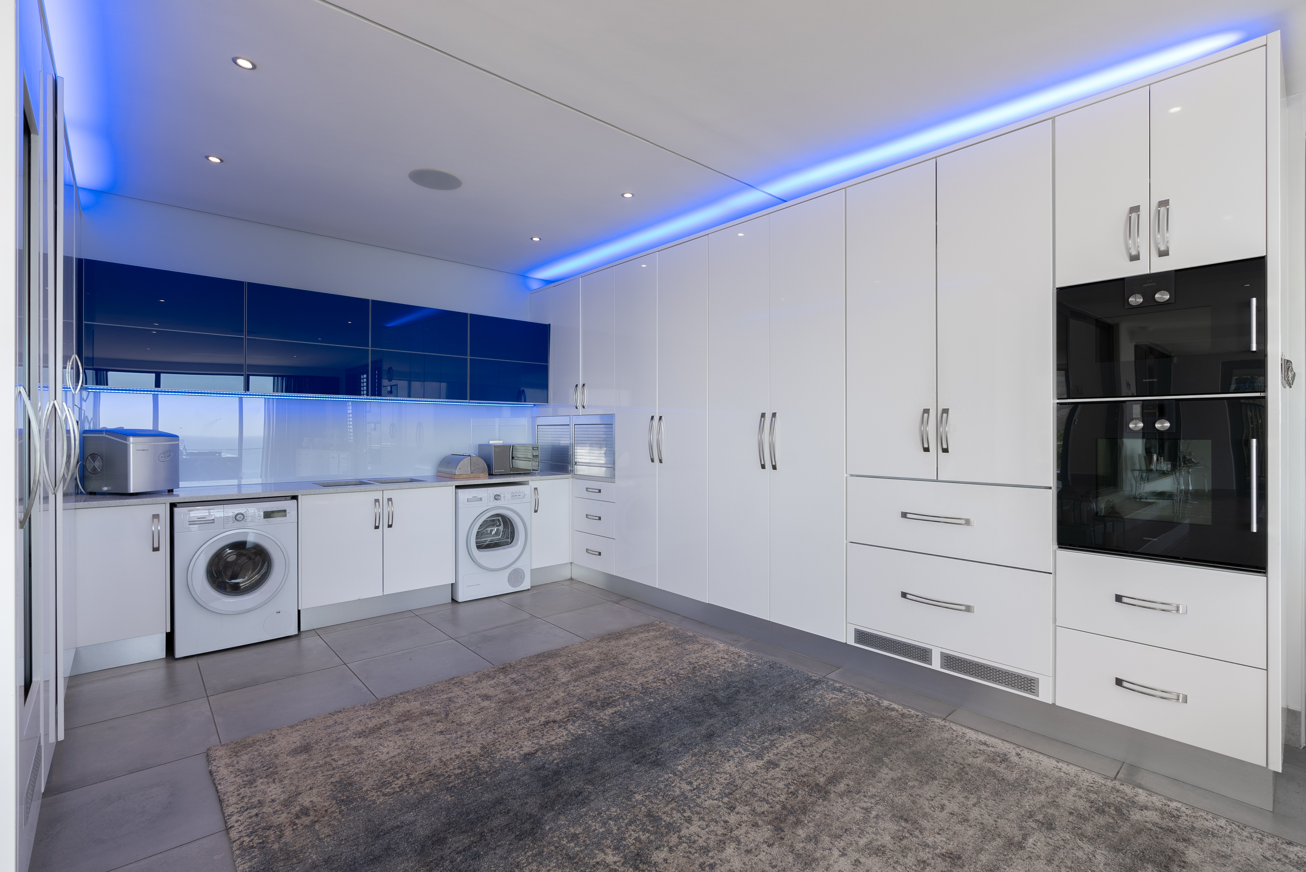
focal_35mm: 16
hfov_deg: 96.7
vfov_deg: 73.8
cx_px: 653
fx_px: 581
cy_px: 436
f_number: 6.3
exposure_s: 1/40
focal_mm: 16
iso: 320
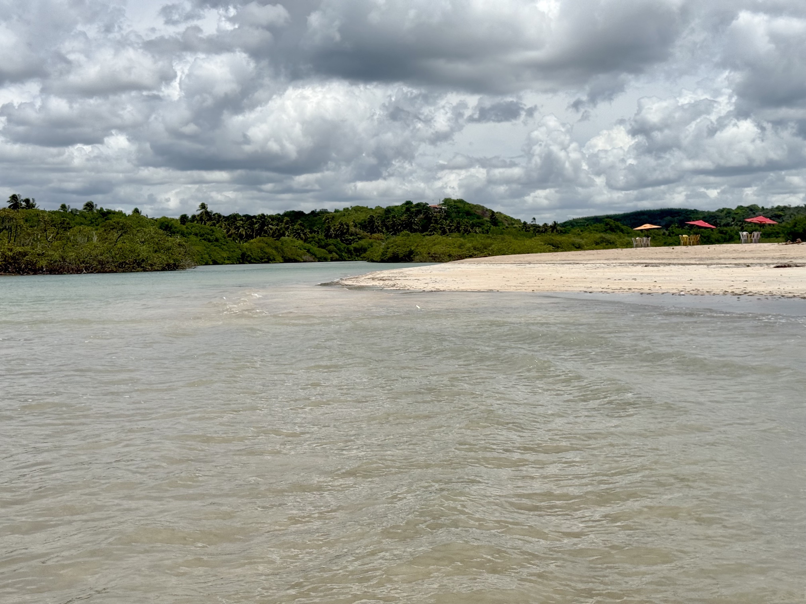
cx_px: 403
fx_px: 1118
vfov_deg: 30.3
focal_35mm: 48
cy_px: 302
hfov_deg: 39.7
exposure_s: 1/11364
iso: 64
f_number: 1.78
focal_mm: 6.76
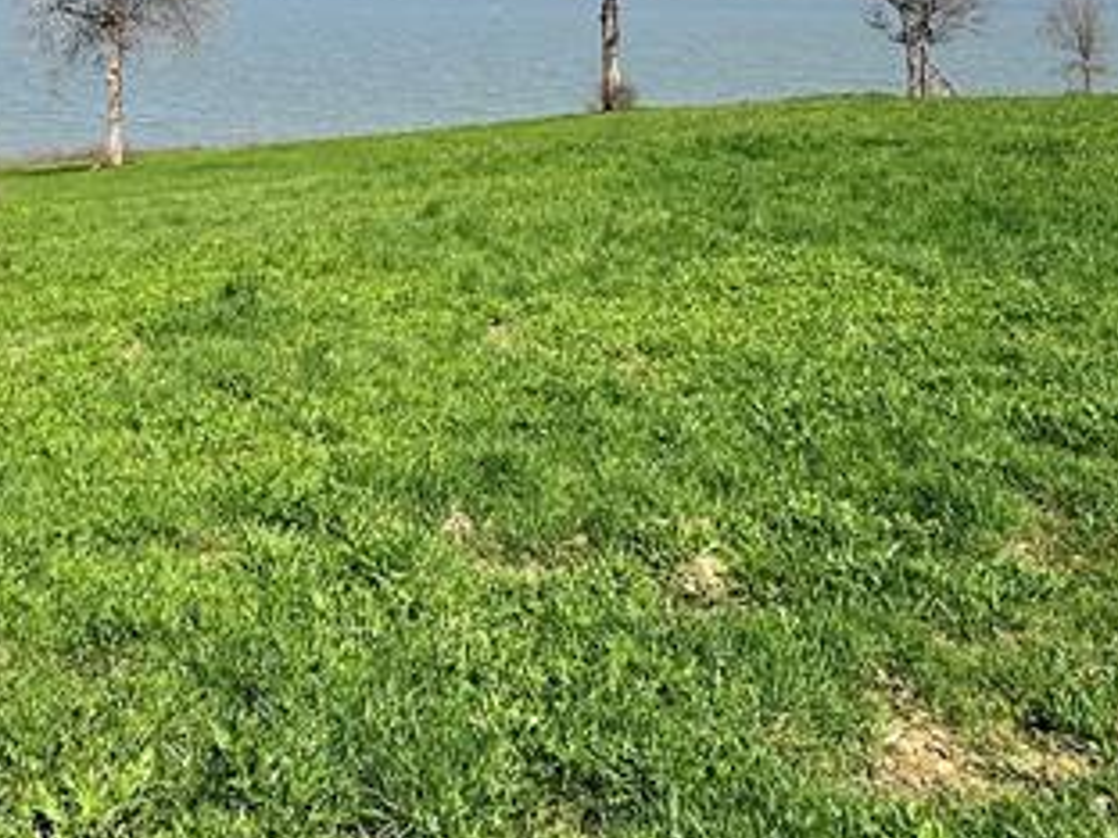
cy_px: -229
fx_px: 1486
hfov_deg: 39.4
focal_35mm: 46
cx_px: 201
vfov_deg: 26.9
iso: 50
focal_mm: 2.22
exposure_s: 1/2747
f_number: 2.2
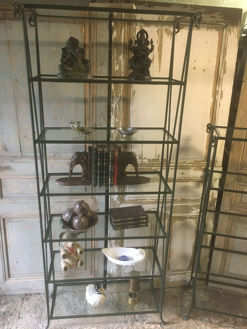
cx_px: 124
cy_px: 164
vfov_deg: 61.7
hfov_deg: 48.2
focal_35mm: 29
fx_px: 276
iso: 200
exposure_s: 1/20
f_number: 2.2
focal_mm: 4.15
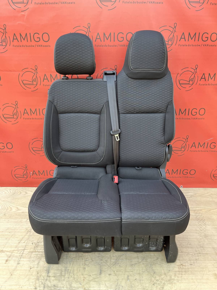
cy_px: 145
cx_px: 108
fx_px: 217
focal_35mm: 26
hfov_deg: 53.1
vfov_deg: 67.3
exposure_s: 1/121
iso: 64
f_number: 1.6
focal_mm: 5.1
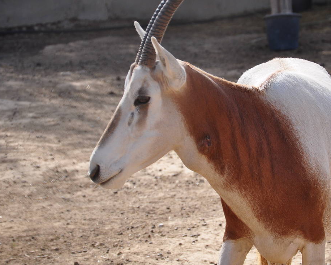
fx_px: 2526
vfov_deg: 6.0
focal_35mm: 258
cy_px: 119
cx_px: 221
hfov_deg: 7.5
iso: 200
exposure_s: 1/640
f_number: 6.3
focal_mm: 105
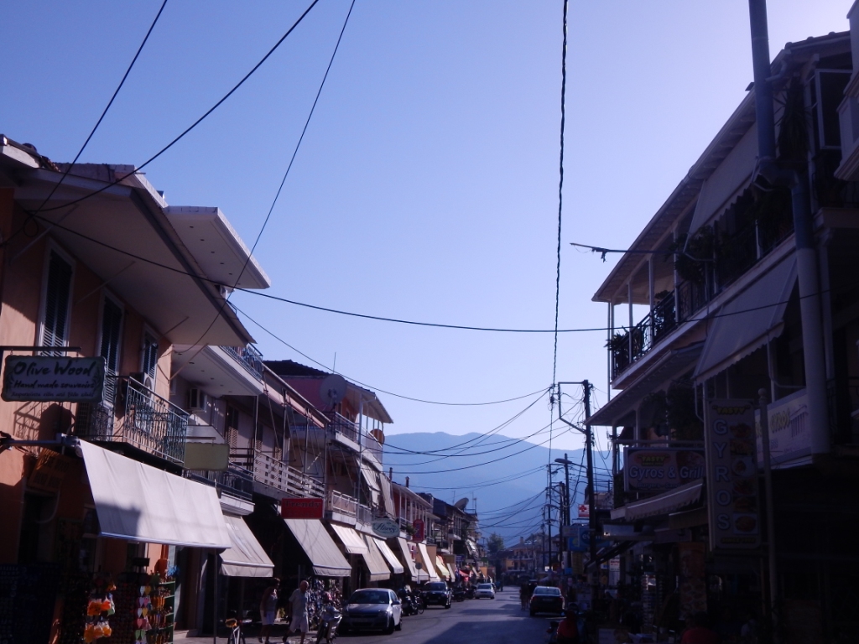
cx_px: 430
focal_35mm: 43
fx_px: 1067
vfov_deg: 33.6
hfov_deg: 43.9
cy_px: 322
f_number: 7.1
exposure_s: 1/800
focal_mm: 7.7
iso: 125
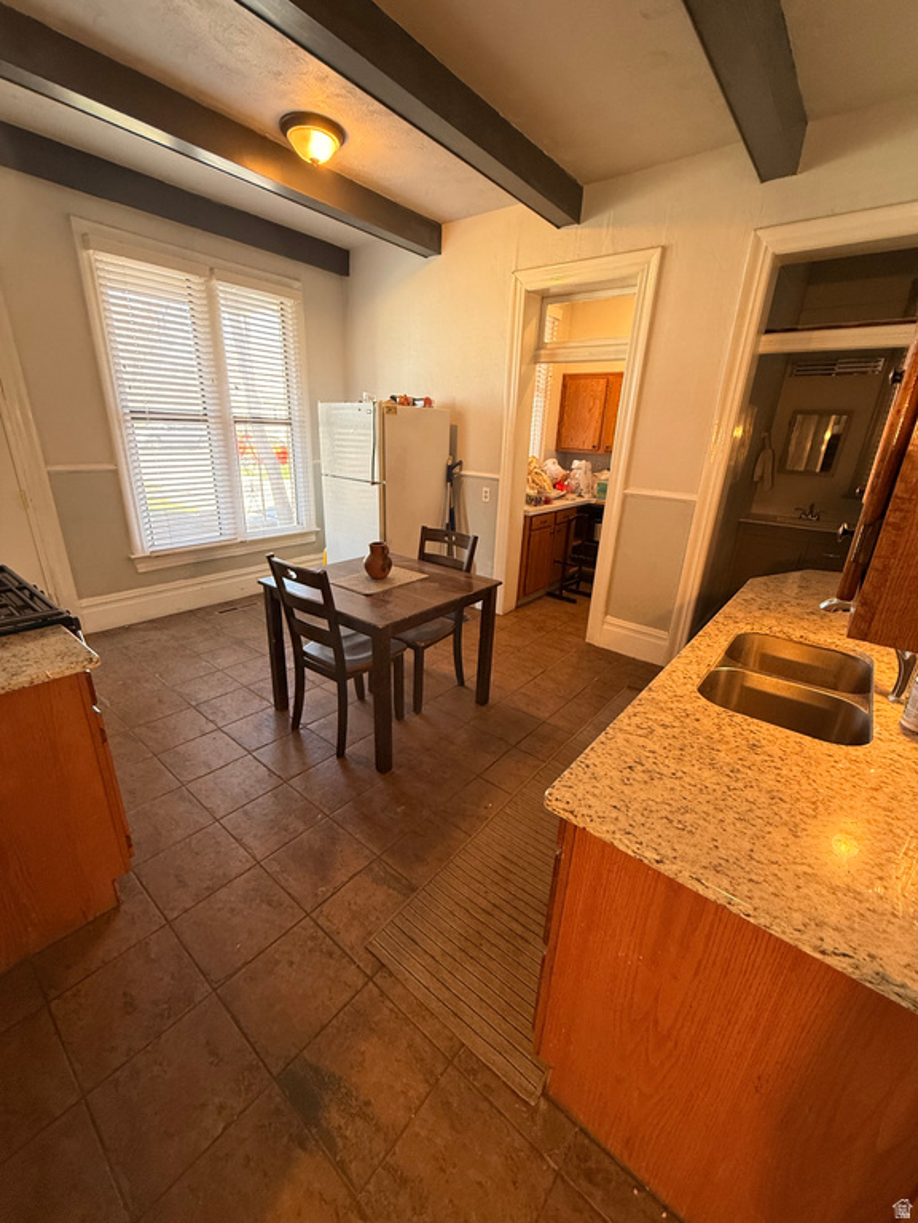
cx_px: 459
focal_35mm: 14
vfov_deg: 102.1
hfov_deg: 85.7
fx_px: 495
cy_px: 612
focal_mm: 2.22
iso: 250
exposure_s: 1/60
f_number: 2.2
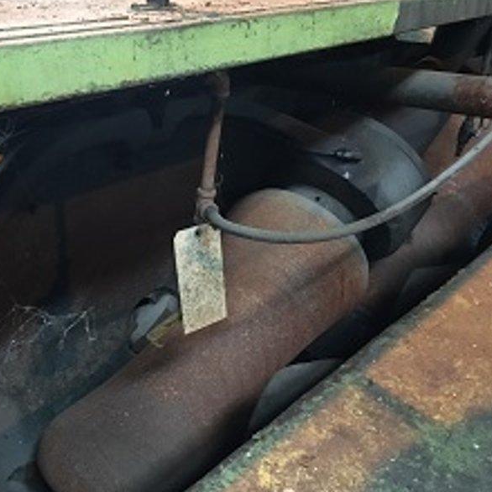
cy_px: 247
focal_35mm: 35
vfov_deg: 47.2
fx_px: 563
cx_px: 196
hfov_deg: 46.9
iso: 320
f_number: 2.2
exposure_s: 1/15
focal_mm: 4.15
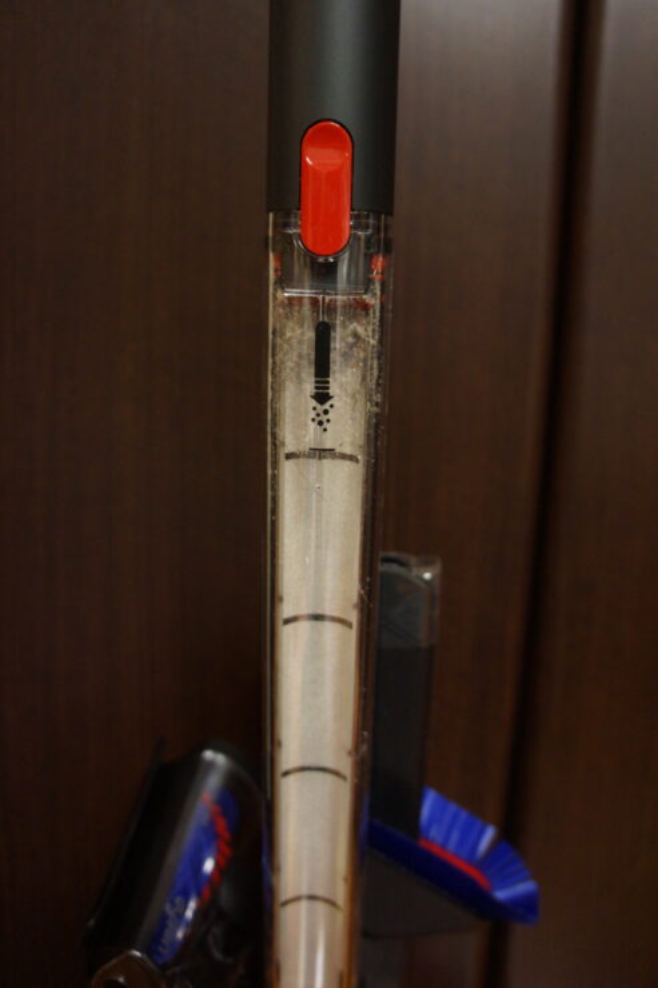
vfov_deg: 67.4
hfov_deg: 47.9
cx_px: 329
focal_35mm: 27
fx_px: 741
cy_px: 494
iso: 1600
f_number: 3.5
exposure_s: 1/30
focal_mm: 18
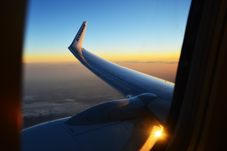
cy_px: 76
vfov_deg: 39.9
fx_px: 208
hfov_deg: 57.3
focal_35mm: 33
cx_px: 114
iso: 400
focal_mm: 22
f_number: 9
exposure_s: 1/125
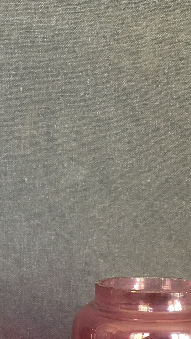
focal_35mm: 71
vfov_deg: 27.5
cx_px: 29
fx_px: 639
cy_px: 362
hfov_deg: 16.8
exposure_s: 1/20
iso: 200
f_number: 2.2
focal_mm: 4.15
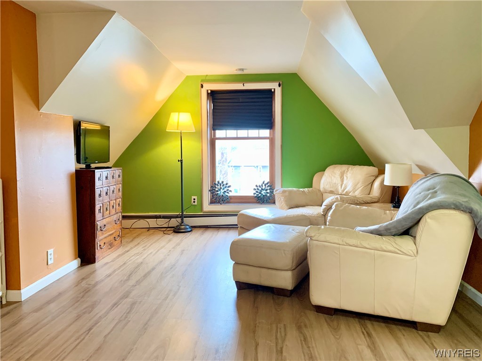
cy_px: 180
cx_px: 241
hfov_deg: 67.3
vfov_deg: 53.0
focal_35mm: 26
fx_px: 362
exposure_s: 1/60
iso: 250
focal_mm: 4.25
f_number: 1.8
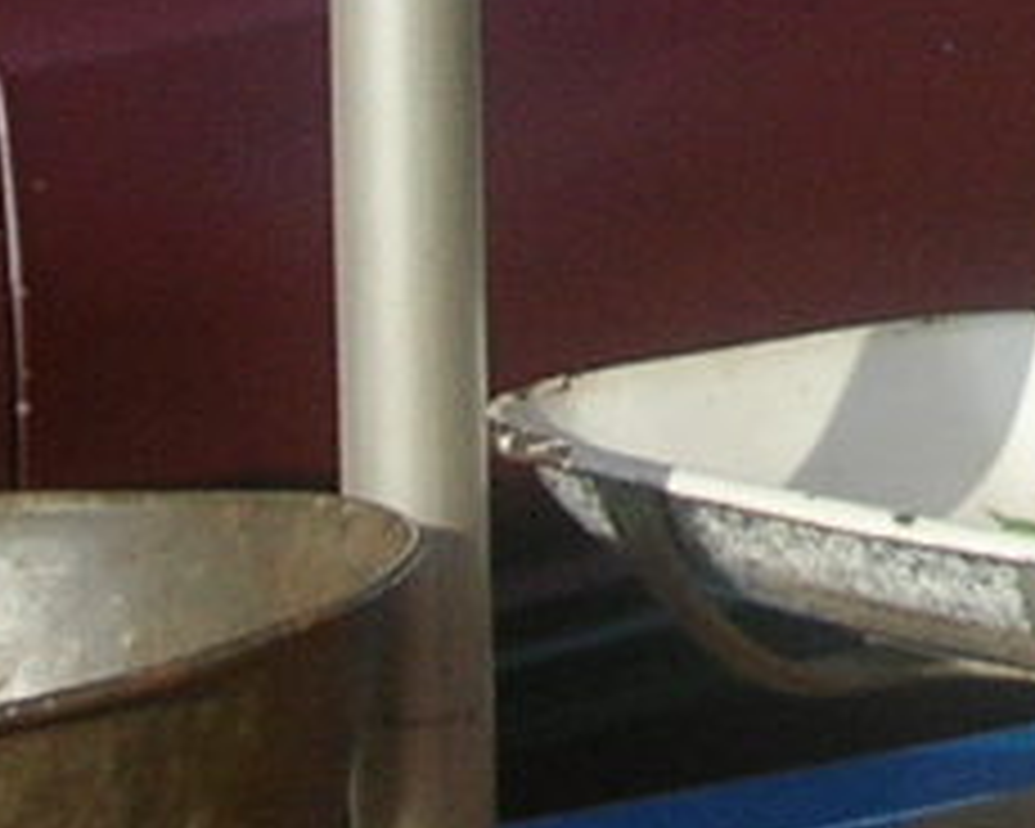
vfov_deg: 6.5
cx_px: 1534
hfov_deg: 8.0
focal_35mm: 238
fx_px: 7290
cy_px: -202
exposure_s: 1/384
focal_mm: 5.8
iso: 50
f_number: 2.8
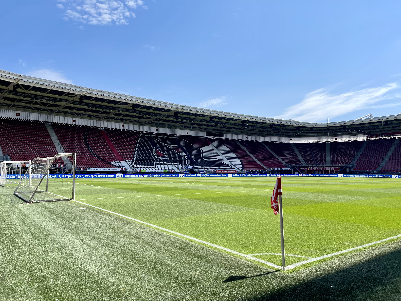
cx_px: 200
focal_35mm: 25
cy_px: 150
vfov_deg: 54.9
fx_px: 290
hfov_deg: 69.4
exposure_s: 1/4348
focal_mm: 5.1
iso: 32
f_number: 1.6
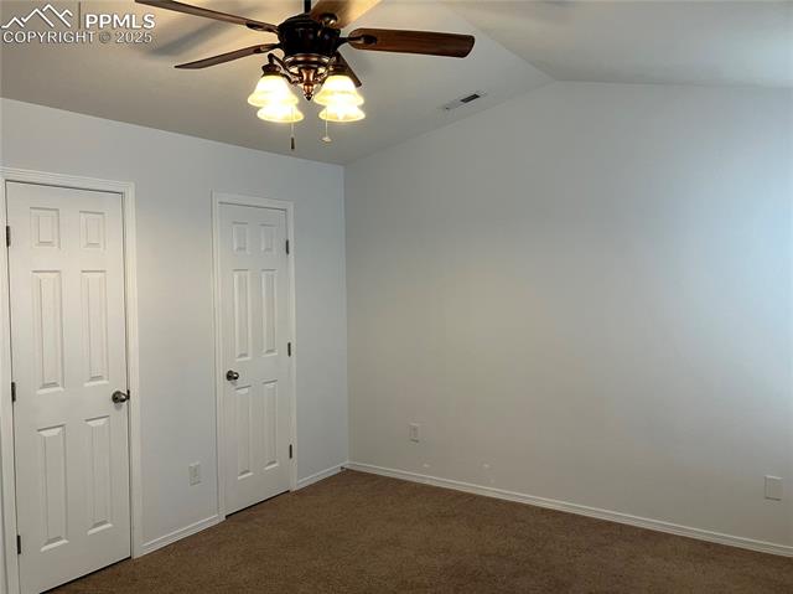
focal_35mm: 28
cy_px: 297
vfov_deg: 49.7
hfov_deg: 63.5
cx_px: 396
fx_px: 641
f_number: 1.8
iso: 64
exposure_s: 1/60
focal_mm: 3.99
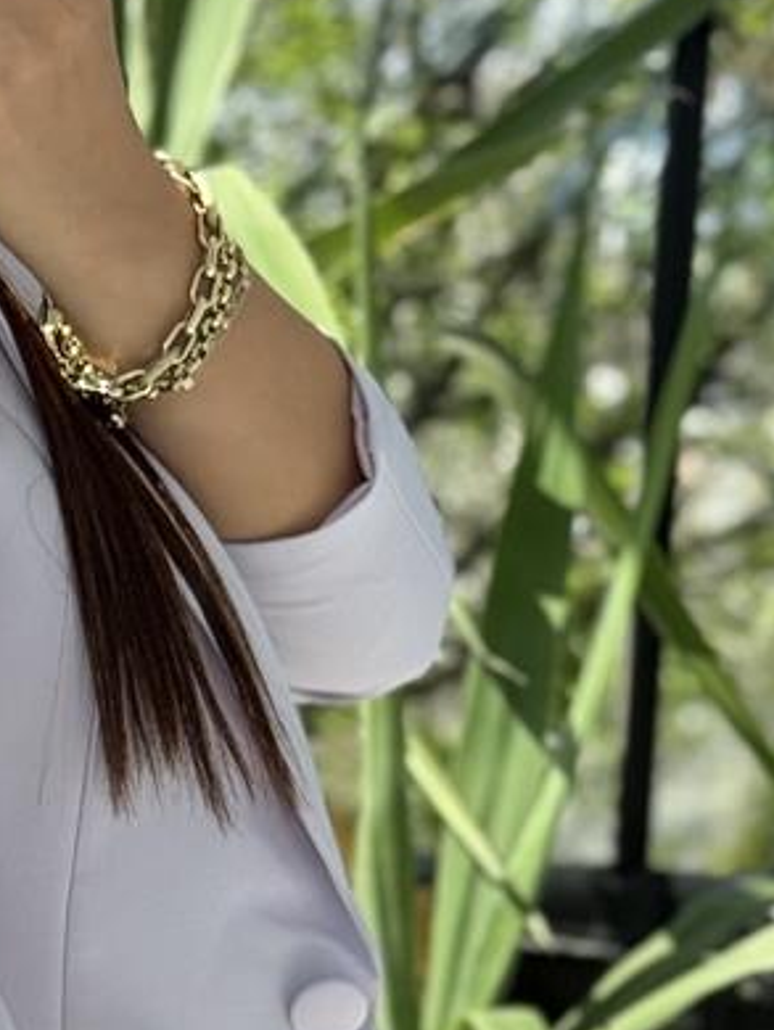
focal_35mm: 164
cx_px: -100
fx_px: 4884
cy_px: 749
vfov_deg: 12.0
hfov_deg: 9.0
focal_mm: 6.76
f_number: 1.78
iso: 64
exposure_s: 1/987
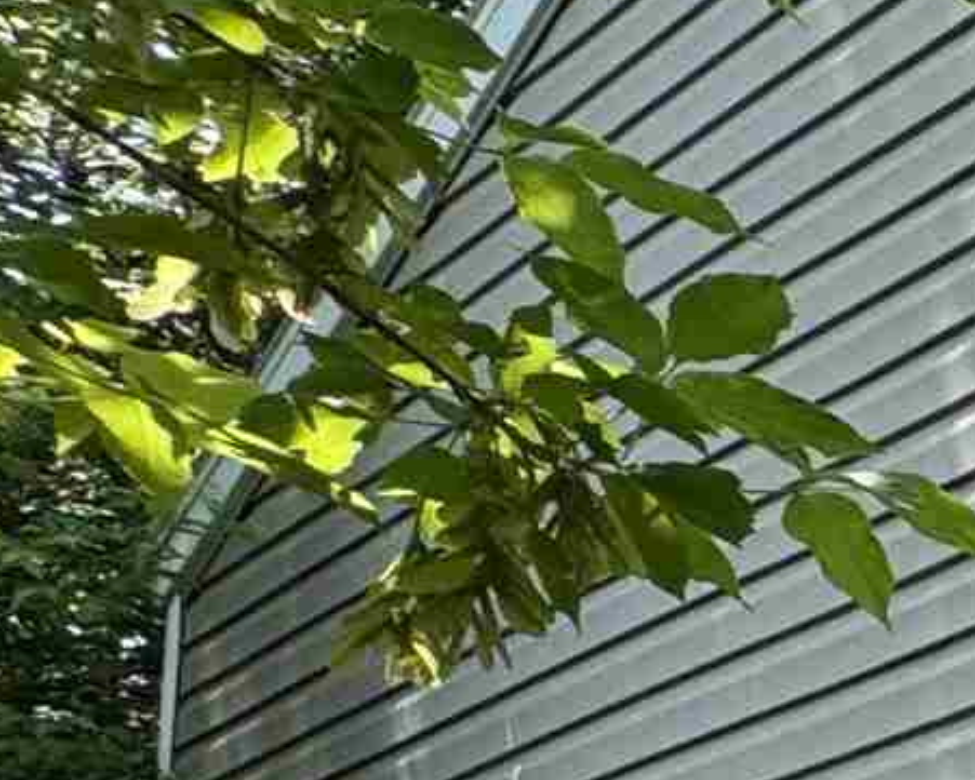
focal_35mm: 93
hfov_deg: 11.9
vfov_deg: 14.9
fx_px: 2684
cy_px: 1288
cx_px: 2821
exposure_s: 1/384
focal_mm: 2.22
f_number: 2.2
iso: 40
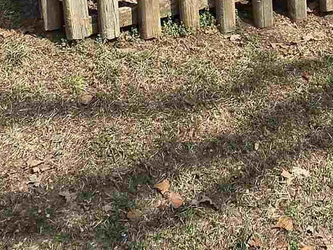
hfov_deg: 30.1
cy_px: -172
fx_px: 596
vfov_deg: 19.2
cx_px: 285
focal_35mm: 62
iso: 50
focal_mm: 2.2
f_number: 2.2
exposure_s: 1/1936
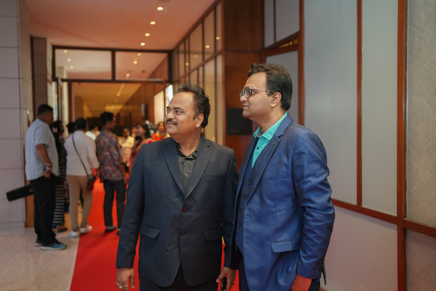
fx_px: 424
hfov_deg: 54.4
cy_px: 146
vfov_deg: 37.9
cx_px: 218
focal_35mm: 35
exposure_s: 1/200
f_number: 2.5
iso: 800
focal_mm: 35
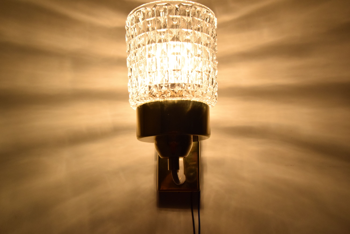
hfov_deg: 46.4
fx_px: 409
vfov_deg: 31.9
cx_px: 175
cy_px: 117
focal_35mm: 42
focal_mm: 28
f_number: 8
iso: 1600
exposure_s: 1/250
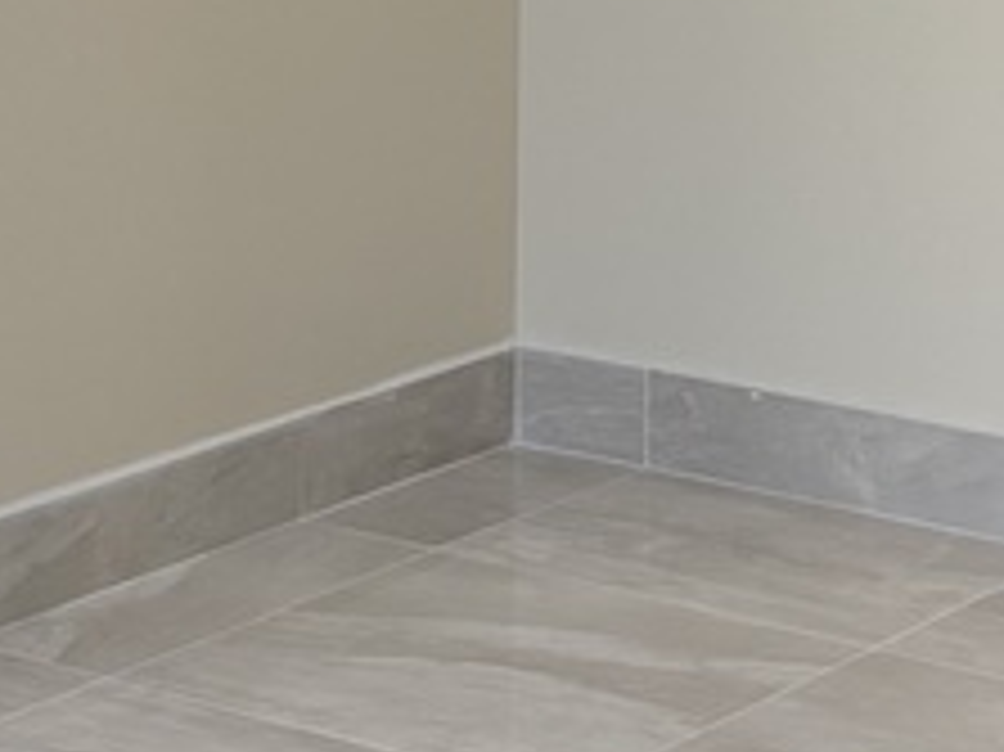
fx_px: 4493
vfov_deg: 9.0
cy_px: -720
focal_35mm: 155
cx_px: 464
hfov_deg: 12.7
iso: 80
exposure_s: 1/176
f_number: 1.78
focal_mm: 6.76
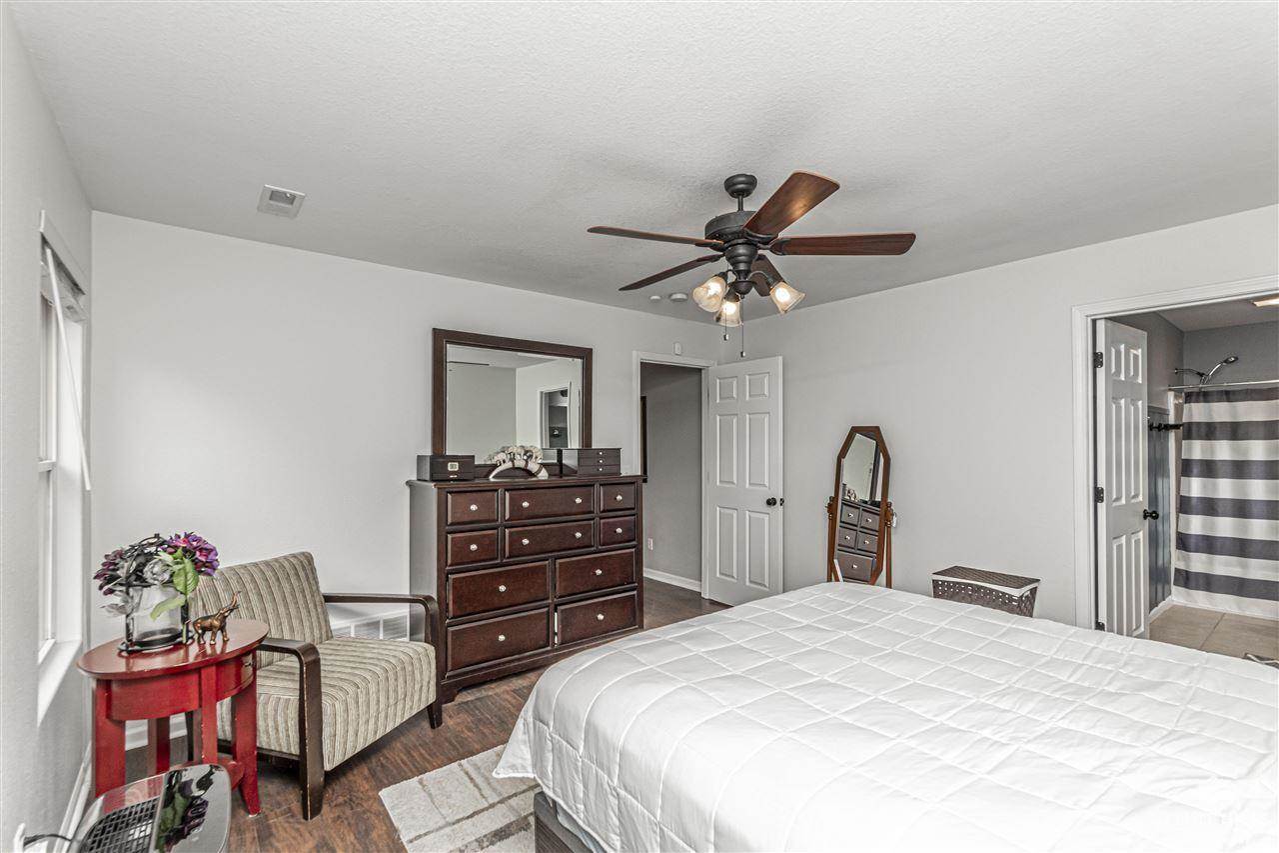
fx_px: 533
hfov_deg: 100.4
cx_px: 640
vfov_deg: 77.3
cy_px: 426
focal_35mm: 15
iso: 640
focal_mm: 10
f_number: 10
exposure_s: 1/60
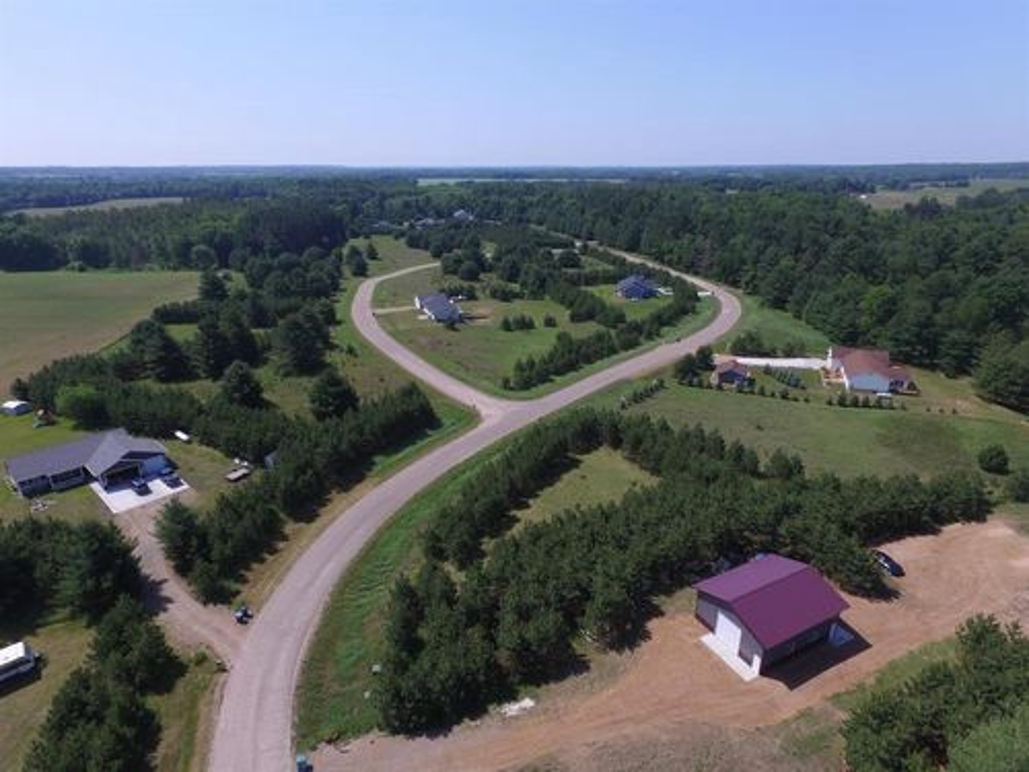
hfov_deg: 81.7
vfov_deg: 66.0
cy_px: 386
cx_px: 514
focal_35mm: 20
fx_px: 595
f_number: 2.8
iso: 100
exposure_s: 1/1070
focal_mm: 3.61
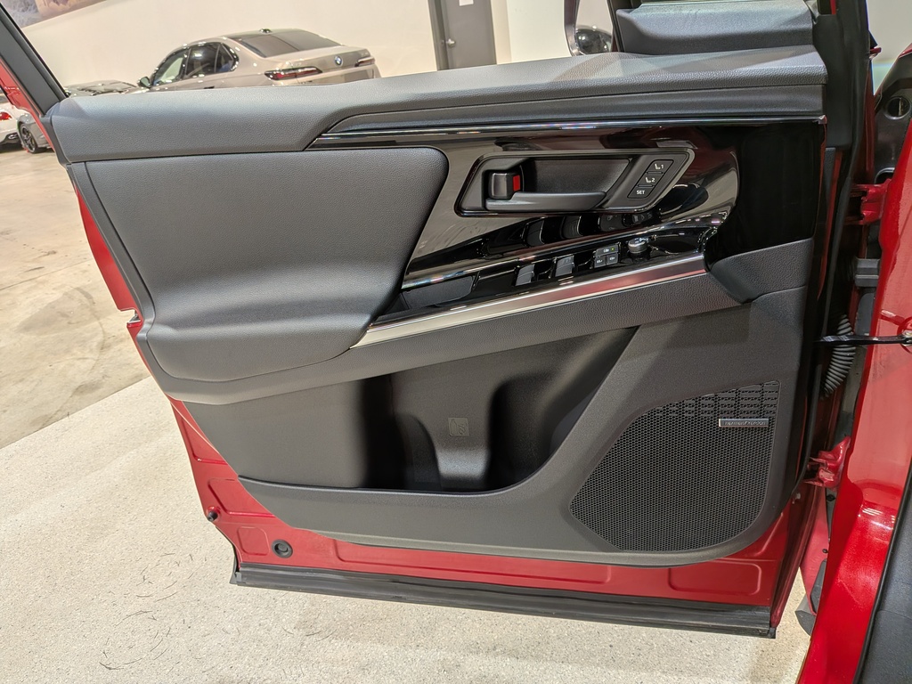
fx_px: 632
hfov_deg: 71.6
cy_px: 342
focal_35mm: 24
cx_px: 456
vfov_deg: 56.8
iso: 28
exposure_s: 1/208
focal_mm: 4.53
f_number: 1.7
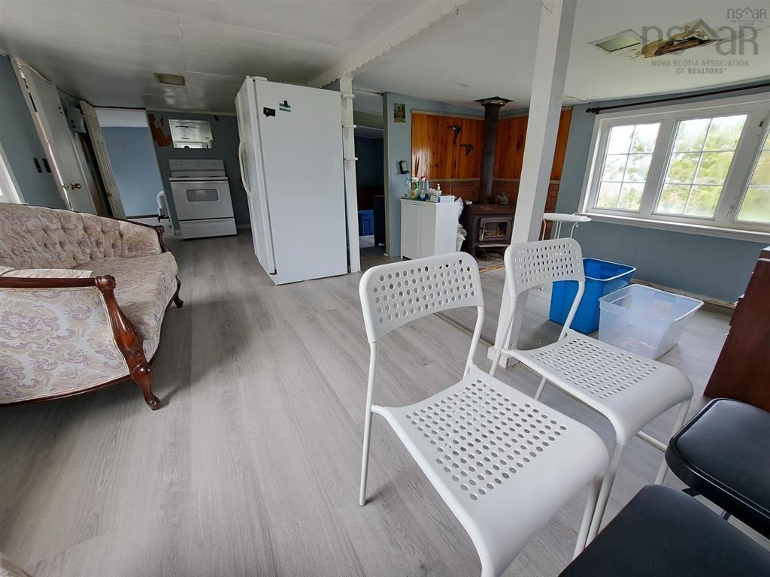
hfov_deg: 106.2
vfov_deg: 89.9
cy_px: 288
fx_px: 289
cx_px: 385
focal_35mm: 13
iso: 50
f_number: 2.2
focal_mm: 1.74
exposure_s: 1/40
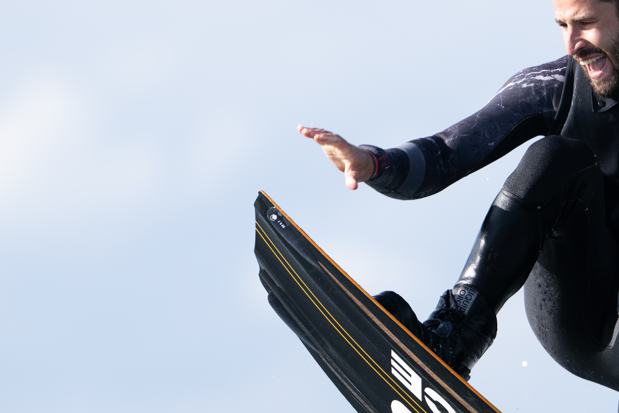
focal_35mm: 758
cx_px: 477
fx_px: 13031
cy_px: 285
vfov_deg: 1.8
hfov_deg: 2.7
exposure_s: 1/2500
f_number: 4.5
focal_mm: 400
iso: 400
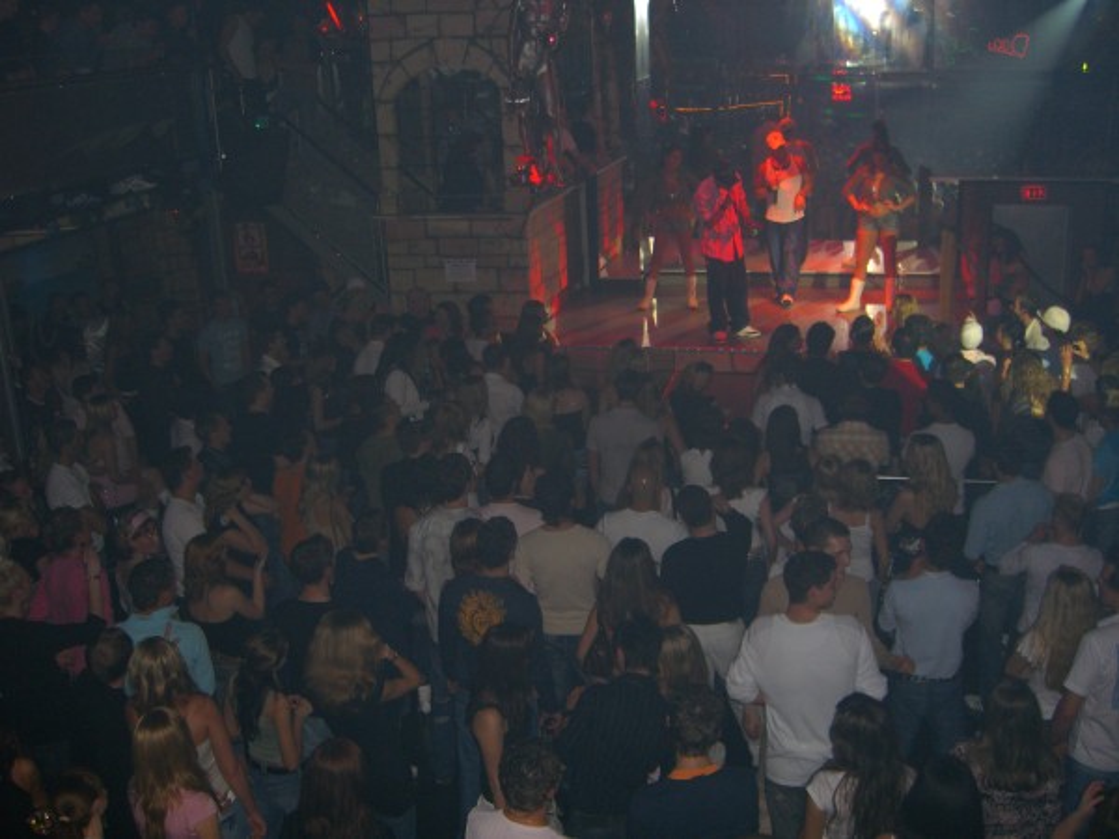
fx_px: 1228
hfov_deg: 49.0
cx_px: 560
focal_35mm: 38
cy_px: 420
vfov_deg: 37.7
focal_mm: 7.9
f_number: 2.8
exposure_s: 1/60
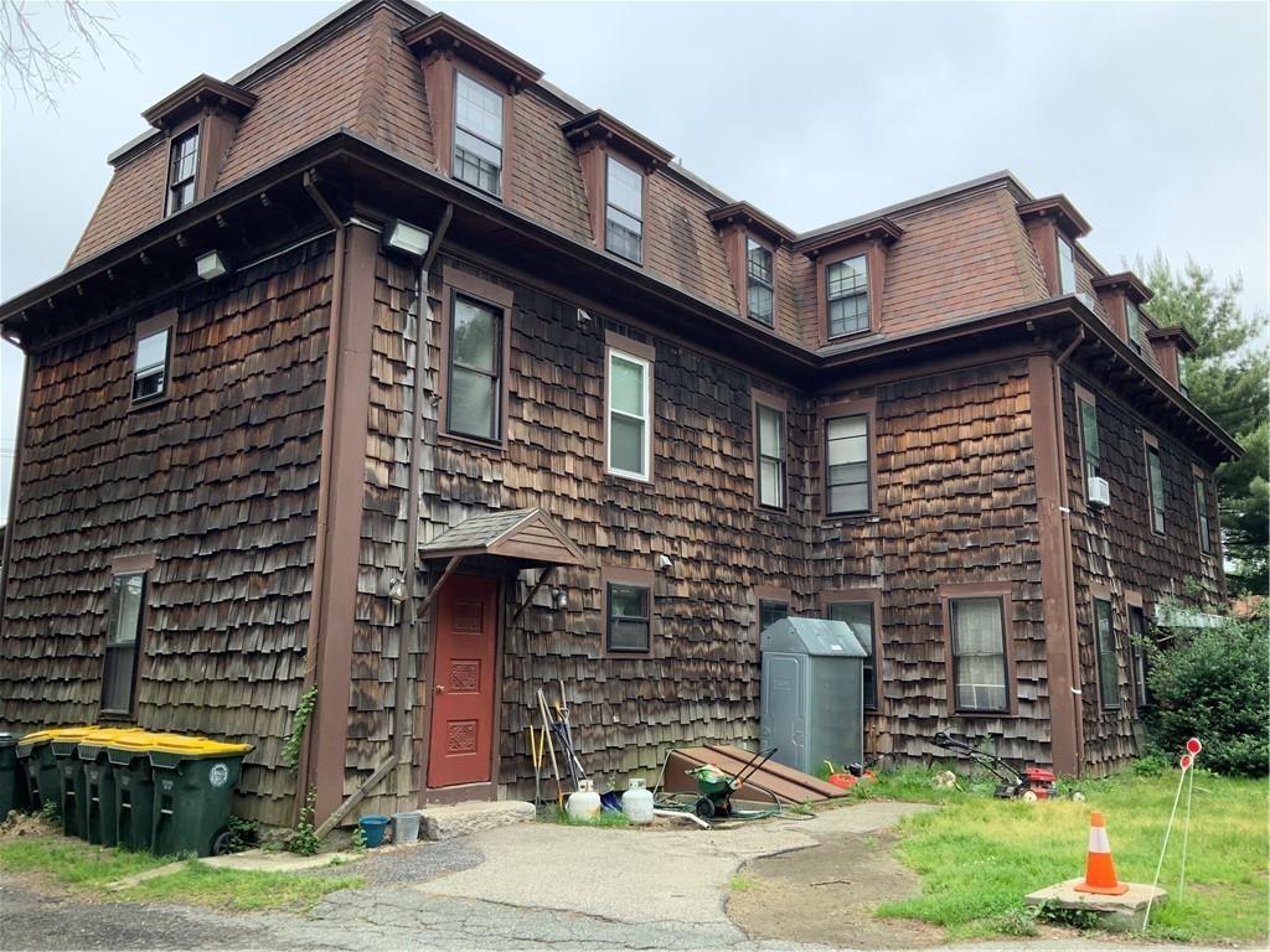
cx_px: 635
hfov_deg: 61.7
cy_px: 476
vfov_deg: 48.2
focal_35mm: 29
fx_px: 1064
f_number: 1.8
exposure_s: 1/394
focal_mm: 3
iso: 16
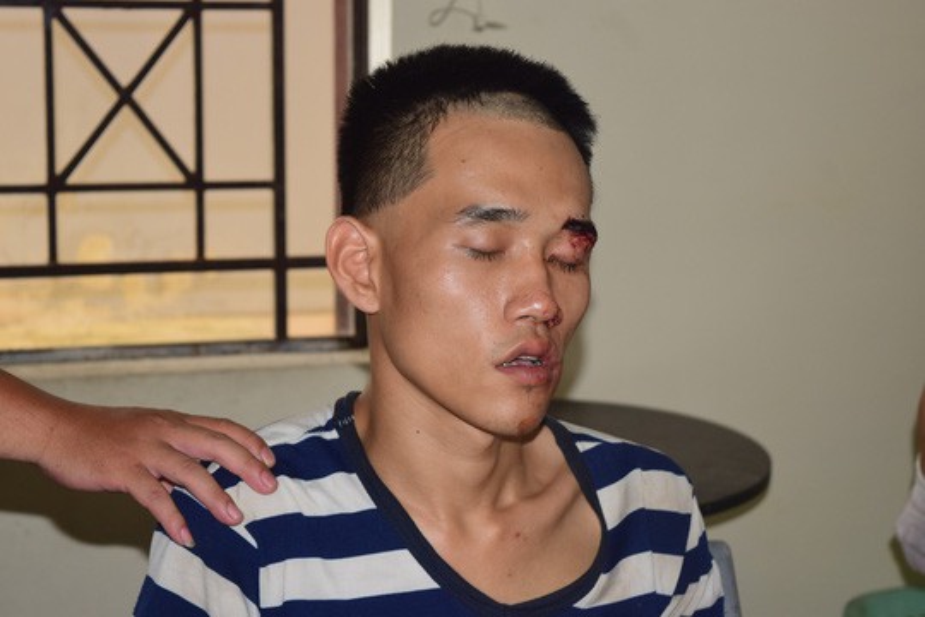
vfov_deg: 17.5
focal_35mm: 78
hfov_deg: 26.0
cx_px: 462
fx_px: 2004
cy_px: 308
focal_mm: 52
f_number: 5.6
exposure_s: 1/80
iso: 400
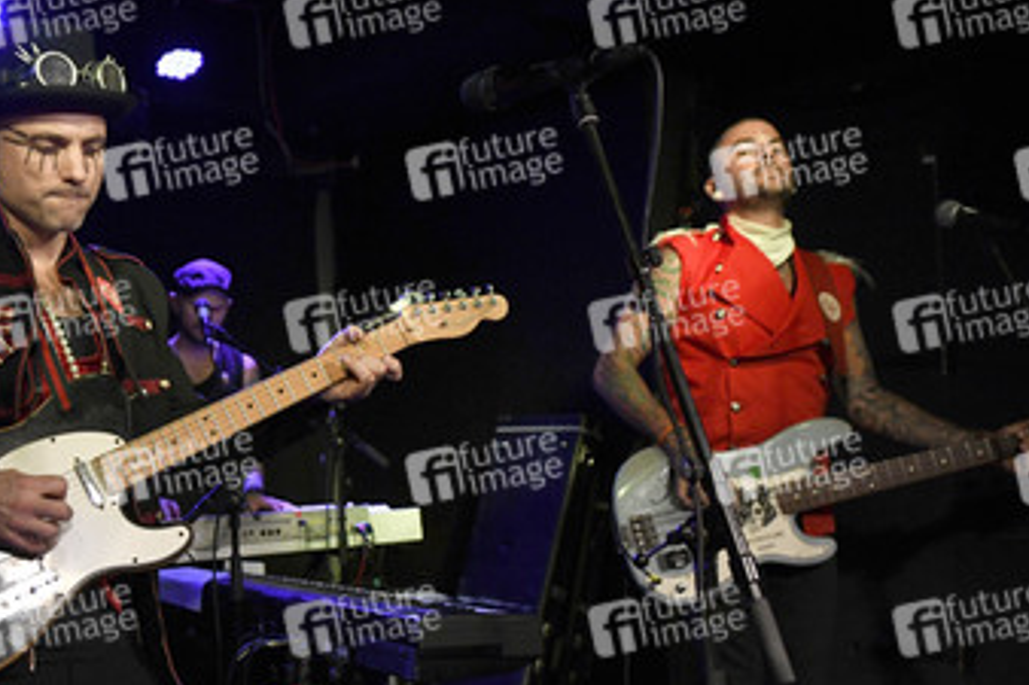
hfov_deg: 44.3
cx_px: 403
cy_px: 393
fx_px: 1257
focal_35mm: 44
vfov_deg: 30.4
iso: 2500
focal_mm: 22
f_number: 3.2
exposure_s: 1/160
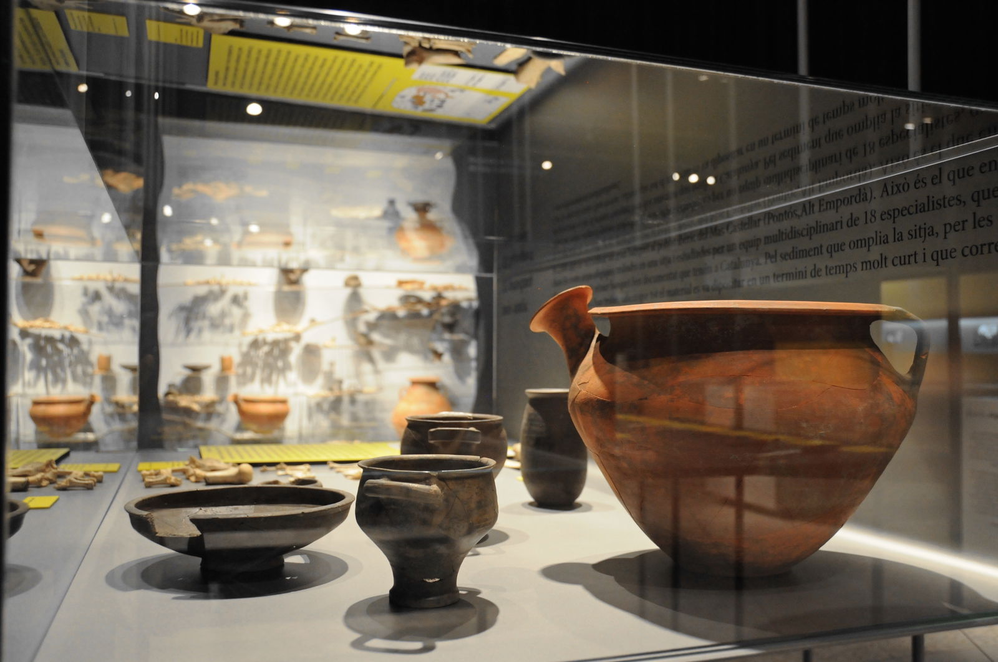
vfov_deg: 39.9
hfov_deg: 57.3
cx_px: 499
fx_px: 914
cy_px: 331
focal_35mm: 33
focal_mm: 22
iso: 1250
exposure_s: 1/25
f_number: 4
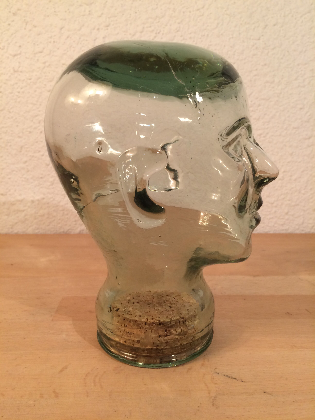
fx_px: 352
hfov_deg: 48.2
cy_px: 210
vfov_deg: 61.7
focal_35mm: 29
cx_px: 158
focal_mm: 4.15
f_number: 2.2
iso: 50
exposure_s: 1/33
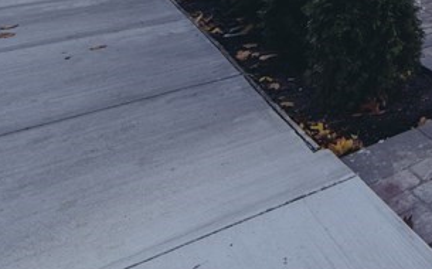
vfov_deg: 20.9
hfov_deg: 30.9
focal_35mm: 48
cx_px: 584
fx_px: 565
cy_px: -177
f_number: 9
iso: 250
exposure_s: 1/320
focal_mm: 14
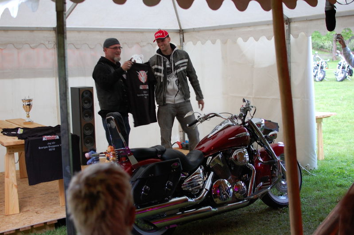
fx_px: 516
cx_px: 177
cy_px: 118
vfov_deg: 25.7
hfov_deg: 37.9
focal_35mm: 52
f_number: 3.2
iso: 400
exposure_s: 1/40
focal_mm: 35
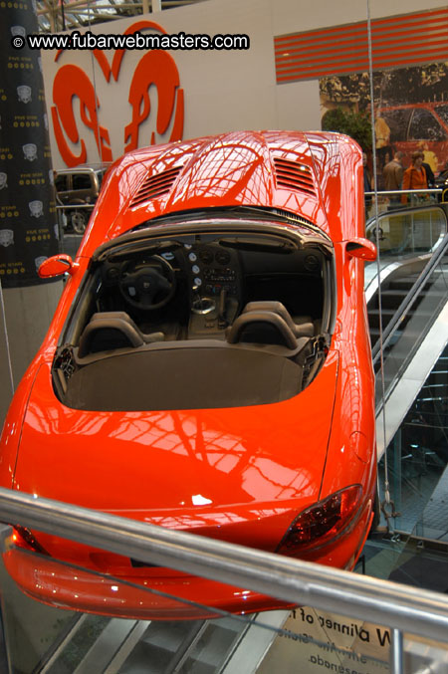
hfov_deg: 26.4
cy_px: 337
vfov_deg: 38.9
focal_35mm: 51
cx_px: 224
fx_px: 954
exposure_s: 1/60
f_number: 5
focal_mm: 34
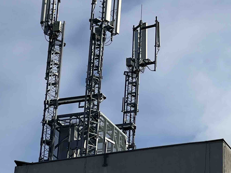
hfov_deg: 10.9
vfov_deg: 8.1
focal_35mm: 181
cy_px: -20
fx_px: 1208
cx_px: 217
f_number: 2.8
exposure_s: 1/1004
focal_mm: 9
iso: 32
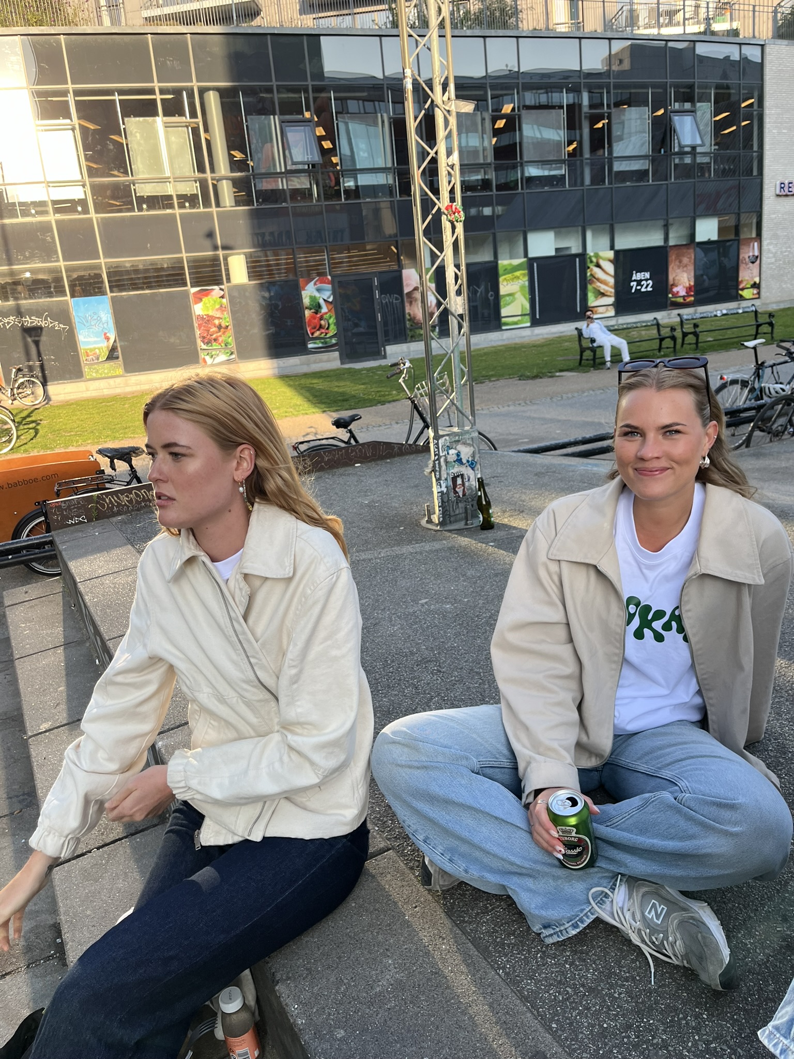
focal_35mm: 26
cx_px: 397
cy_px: 530
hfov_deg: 53.1
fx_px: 795
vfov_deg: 67.3
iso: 50
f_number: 1.6
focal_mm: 5.1
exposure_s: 1/457
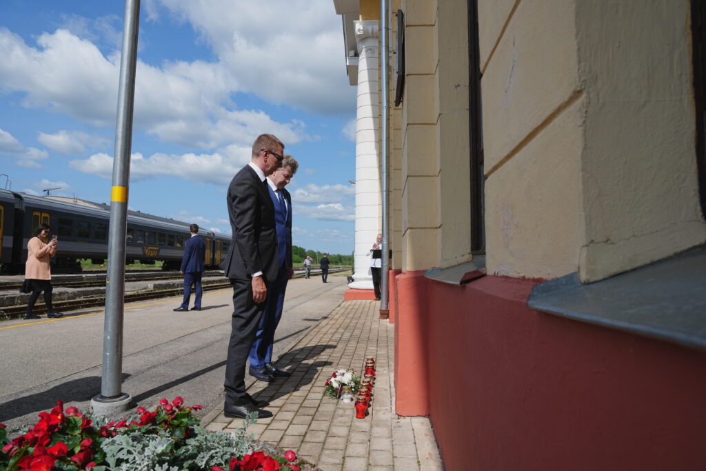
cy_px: 236
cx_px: 353
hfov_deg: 73.7
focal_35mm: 24
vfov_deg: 53.1
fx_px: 471
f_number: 8
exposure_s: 1/320
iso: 100
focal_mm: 24
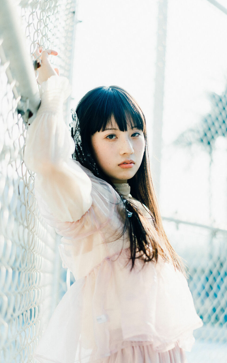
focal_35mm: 57
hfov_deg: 22.7
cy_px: 184
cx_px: 109
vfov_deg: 35.7
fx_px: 564
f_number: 1.8
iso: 100
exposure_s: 1/2000
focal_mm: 55
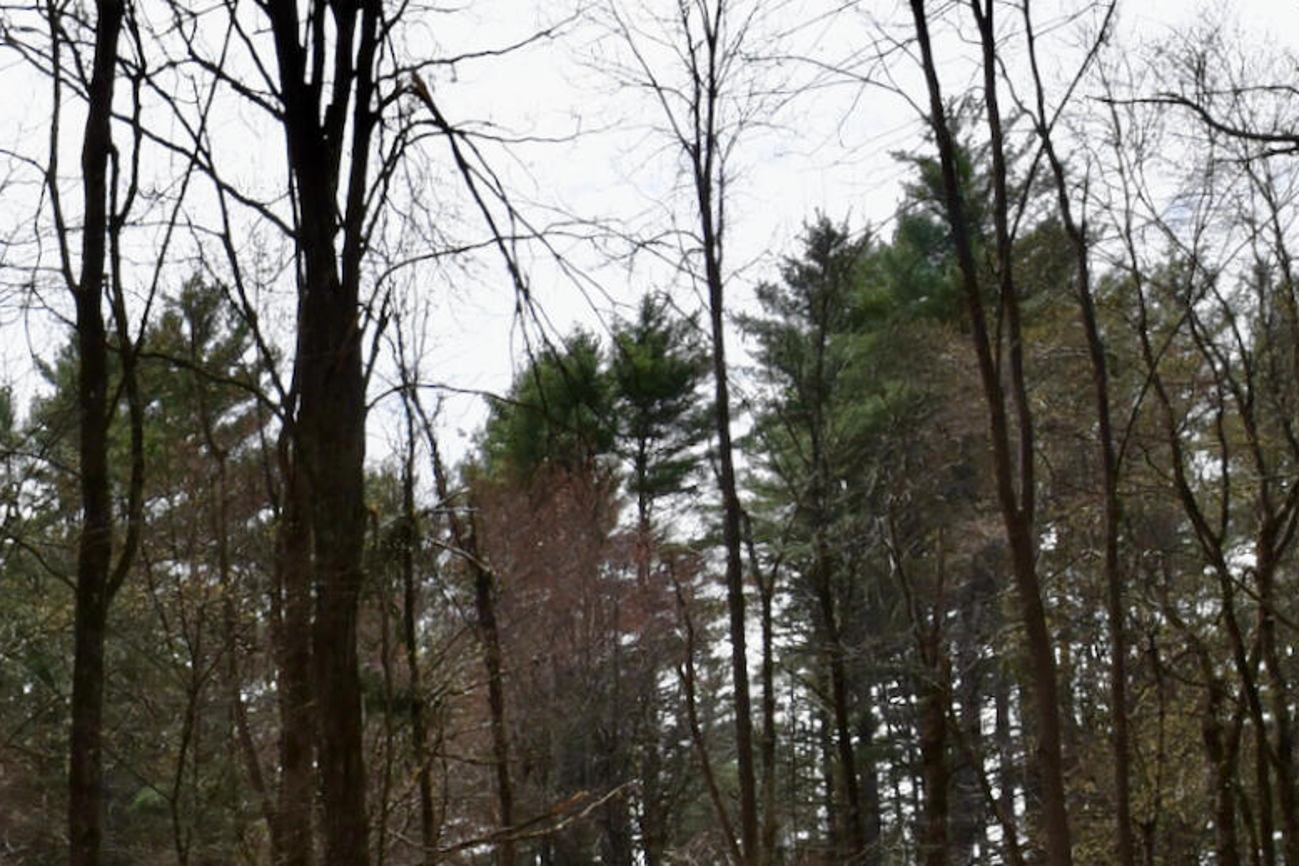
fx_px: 1949
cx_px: -359
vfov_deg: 22.8
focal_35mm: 54
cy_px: 1070
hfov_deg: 30.0
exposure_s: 1/800
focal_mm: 14
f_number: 14
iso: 800
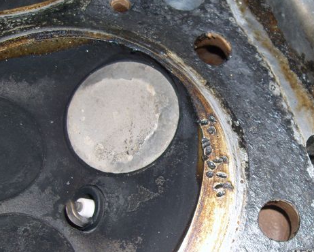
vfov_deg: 30.1
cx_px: 215
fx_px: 465
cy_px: 161
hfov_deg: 36.8
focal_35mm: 50
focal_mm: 6.2
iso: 80
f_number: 2.8
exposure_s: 1/40
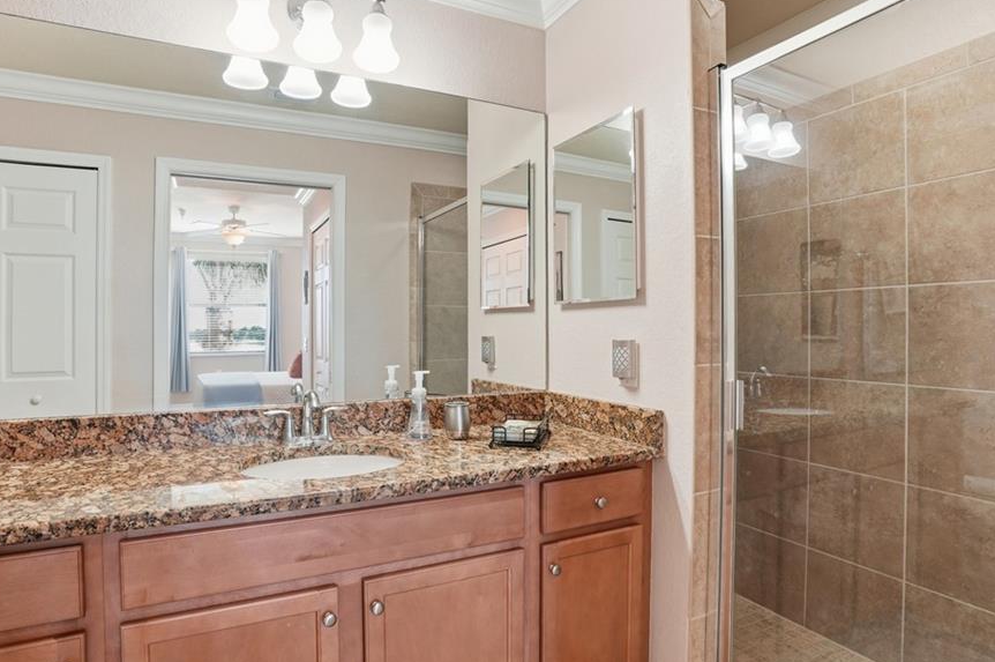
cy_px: 330
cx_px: 462
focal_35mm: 19
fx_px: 525
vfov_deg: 64.5
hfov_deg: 86.8
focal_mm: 16
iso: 200
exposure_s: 1/13
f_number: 9
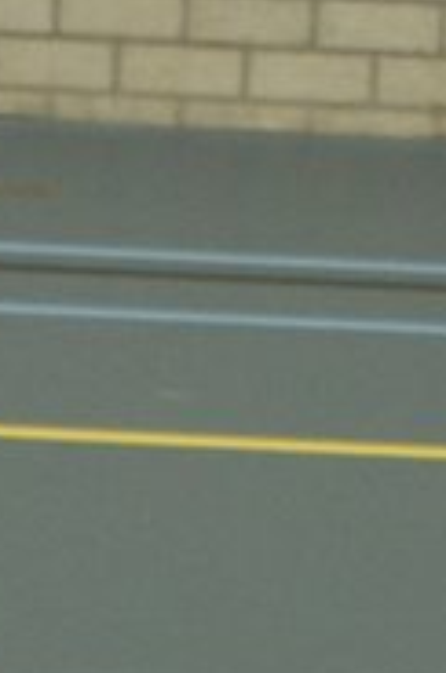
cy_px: 2070
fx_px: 9121
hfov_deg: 2.8
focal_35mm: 489
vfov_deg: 4.1
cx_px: -702
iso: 400
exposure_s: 1/200
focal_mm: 50
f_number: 2.8
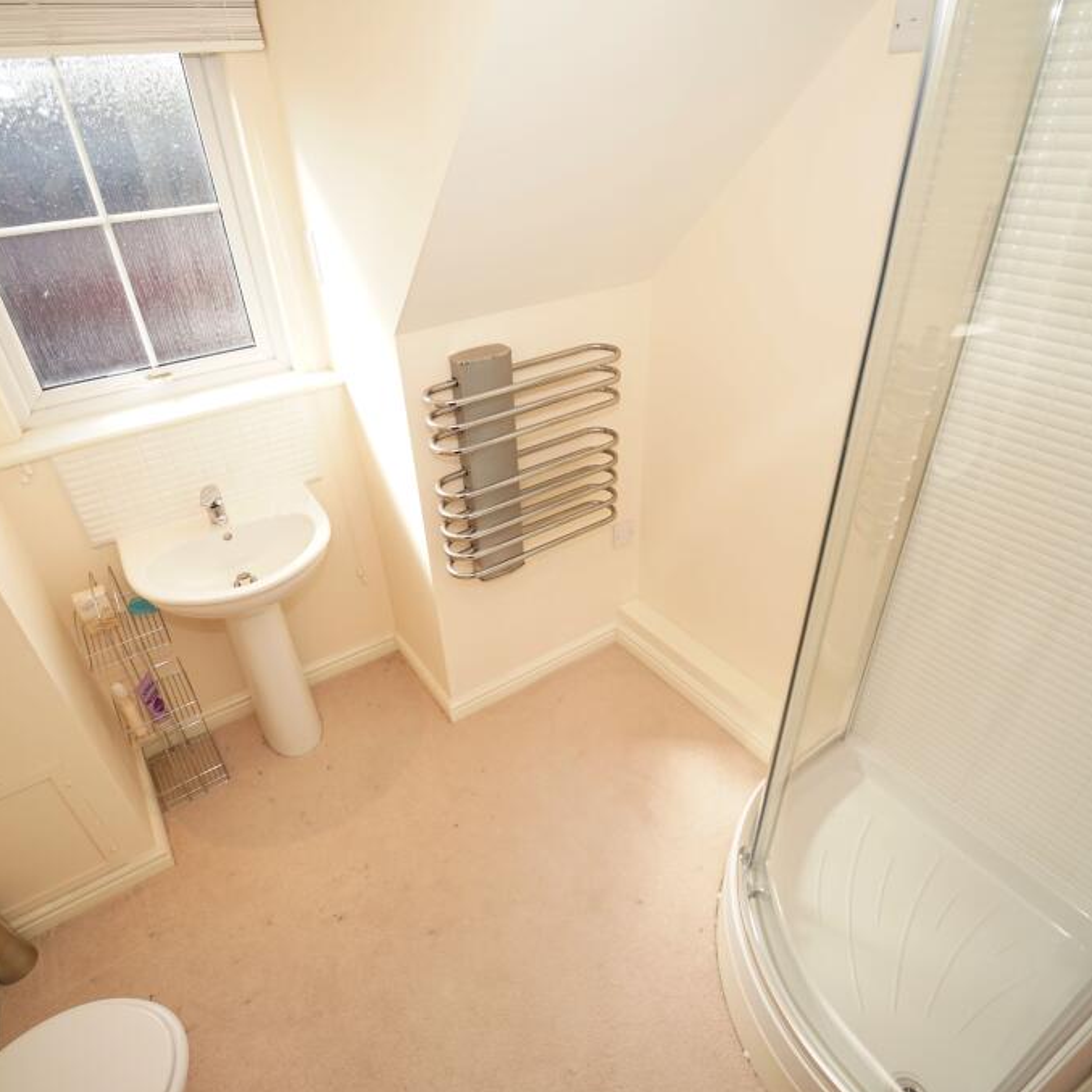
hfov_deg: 80.7
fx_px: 642
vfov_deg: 80.7
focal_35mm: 18
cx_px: 536
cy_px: 549
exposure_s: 1/160
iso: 100
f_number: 2.8
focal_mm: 14
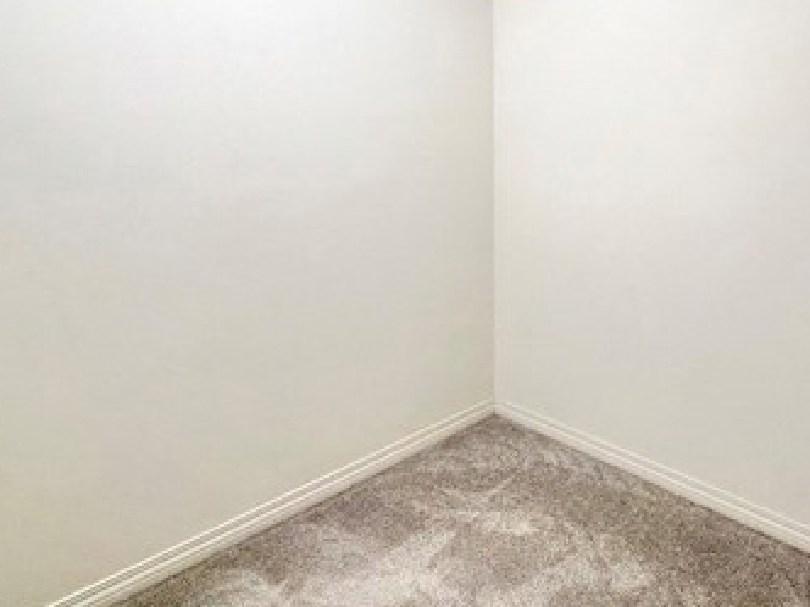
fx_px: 632
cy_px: 168
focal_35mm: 27
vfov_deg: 49.7
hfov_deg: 62.8
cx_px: 571
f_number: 2.2
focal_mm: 2.22
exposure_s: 1/60
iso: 200
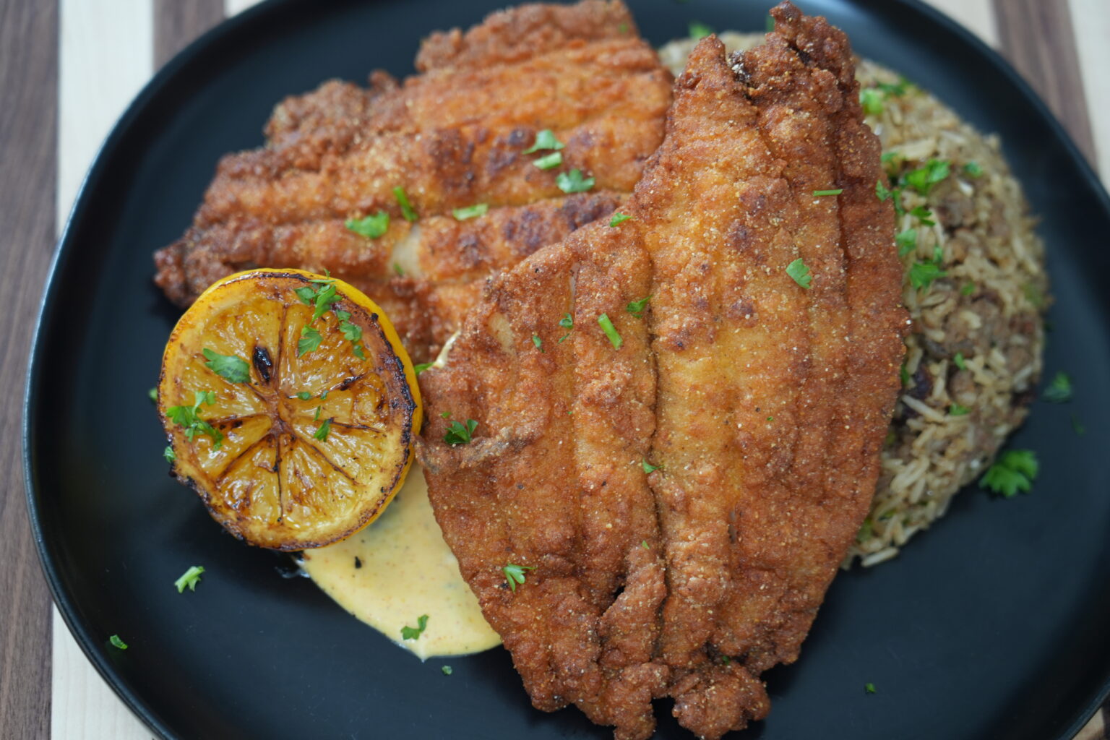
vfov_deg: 13.0
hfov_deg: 19.5
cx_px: 555
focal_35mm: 105
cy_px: 370
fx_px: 3237
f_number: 4
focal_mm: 105
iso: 640
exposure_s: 1/125
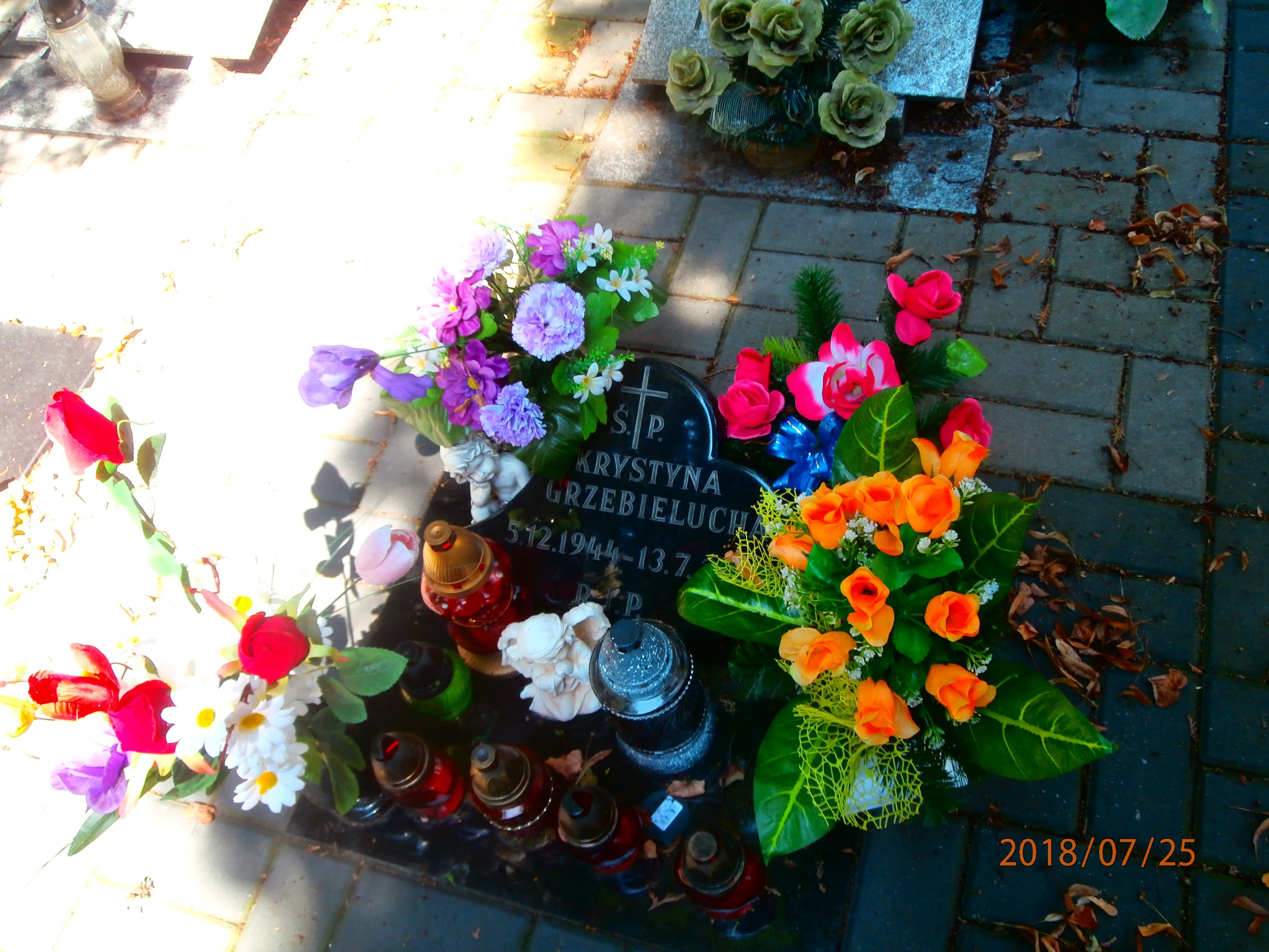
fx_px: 1100
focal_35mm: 30
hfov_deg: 60.0
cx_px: 634
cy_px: 476
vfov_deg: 46.8
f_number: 3.5
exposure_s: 1/80
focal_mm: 5.36
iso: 100
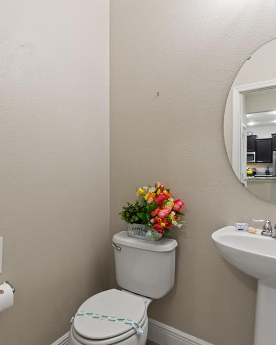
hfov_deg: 62.1
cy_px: 169
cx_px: 100
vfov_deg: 75.0
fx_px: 225
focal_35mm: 22
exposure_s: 1/10
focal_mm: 10
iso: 400
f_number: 4.5
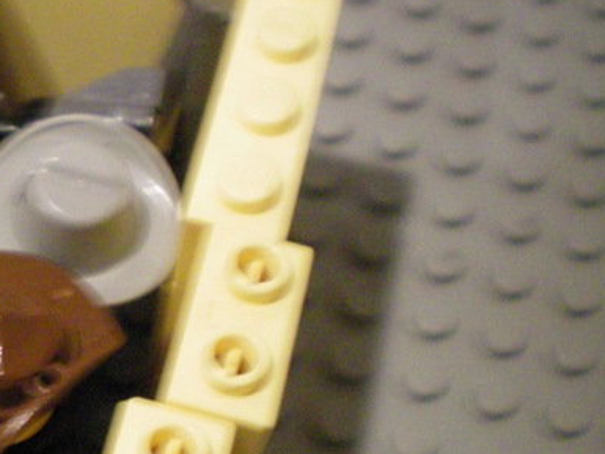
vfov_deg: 18.6
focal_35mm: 79
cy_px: 314
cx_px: -16
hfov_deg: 23.5
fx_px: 1381
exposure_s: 1/13
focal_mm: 6.3
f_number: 3.1
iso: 400
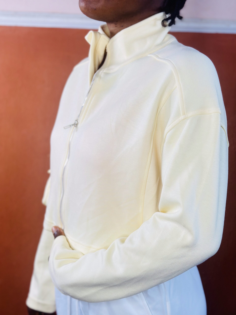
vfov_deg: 39.7
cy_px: 158
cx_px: 118
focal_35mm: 48
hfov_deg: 30.3
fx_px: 436
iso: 64
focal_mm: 6.86
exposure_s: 1/100
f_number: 1.78
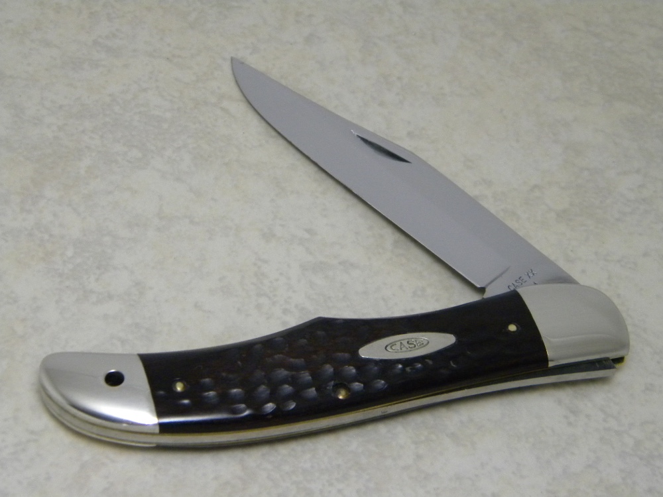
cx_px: 332
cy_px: 248
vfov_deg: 17.8
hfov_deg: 23.6
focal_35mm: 83
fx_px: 1590
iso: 400
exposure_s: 1/25.2
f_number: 4.5
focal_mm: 15.1
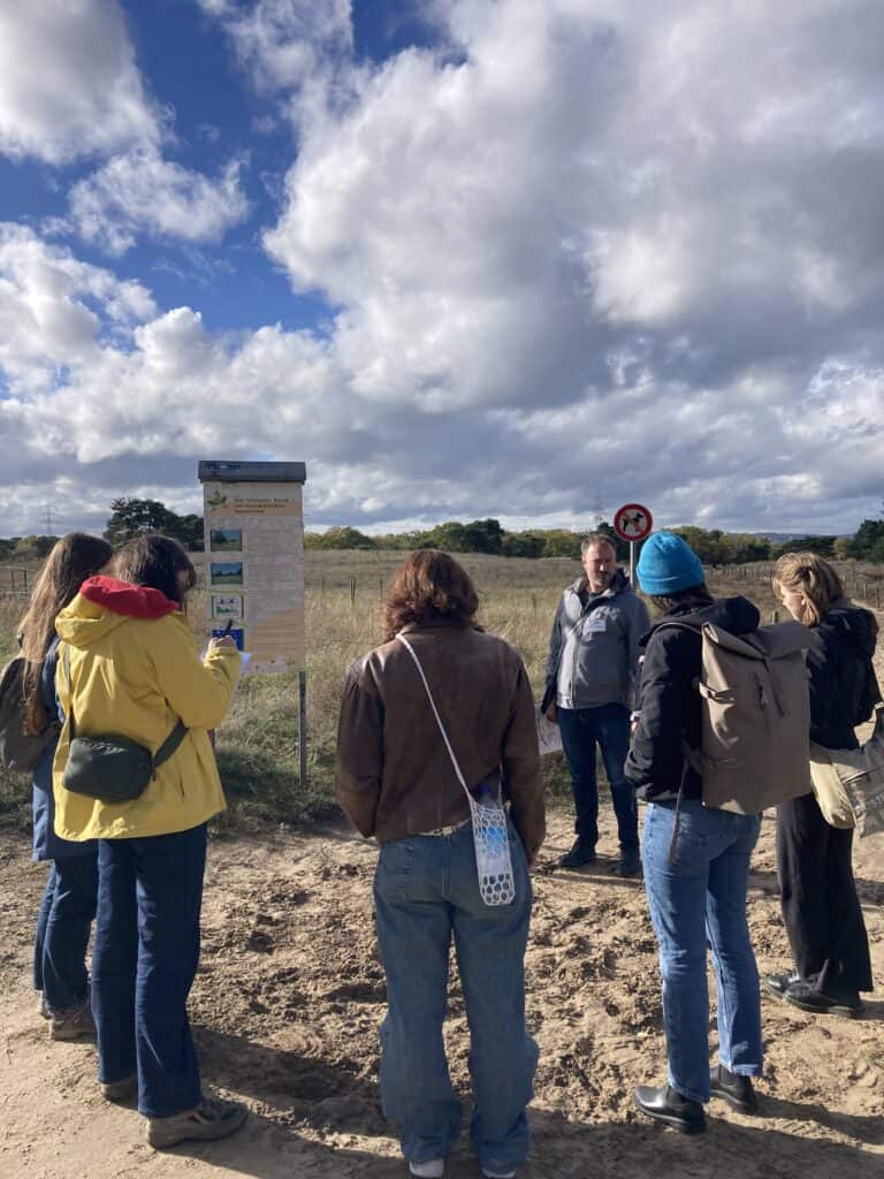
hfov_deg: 49.7
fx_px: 953
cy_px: 590
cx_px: 442
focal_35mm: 28
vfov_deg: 63.4
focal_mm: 3.99
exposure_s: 1/2703
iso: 25
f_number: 1.8
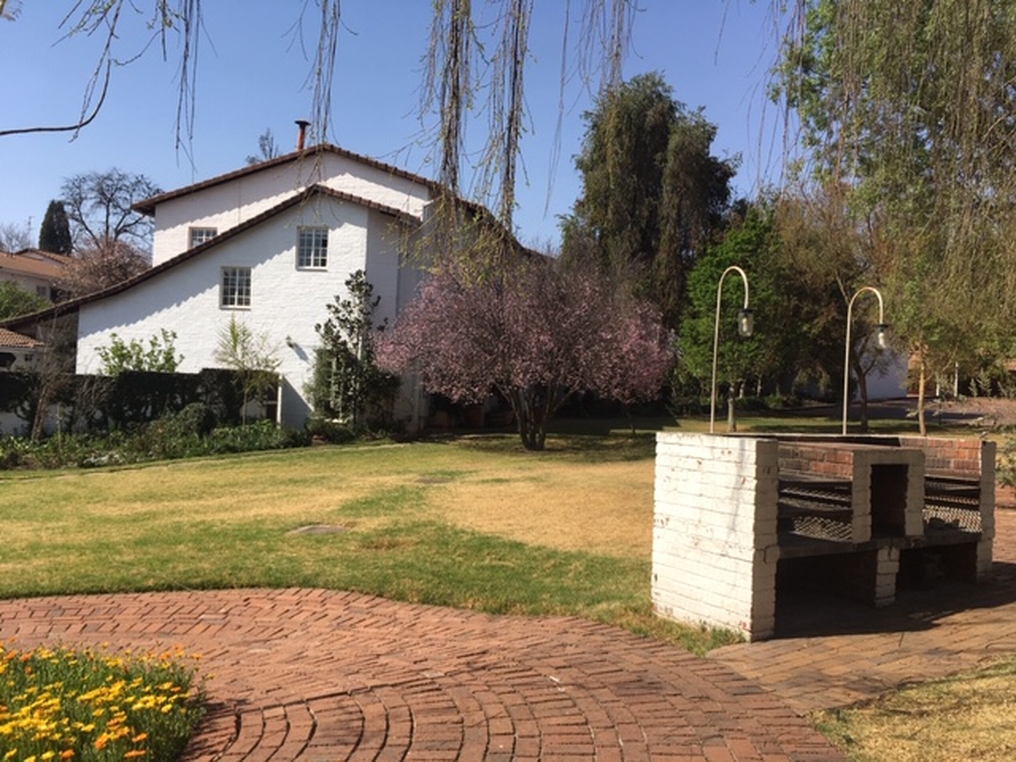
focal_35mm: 29
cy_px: 381
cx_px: 508
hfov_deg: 61.7
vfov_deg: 48.2
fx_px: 851
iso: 25
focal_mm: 4.15
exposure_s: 1/1603
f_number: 2.2
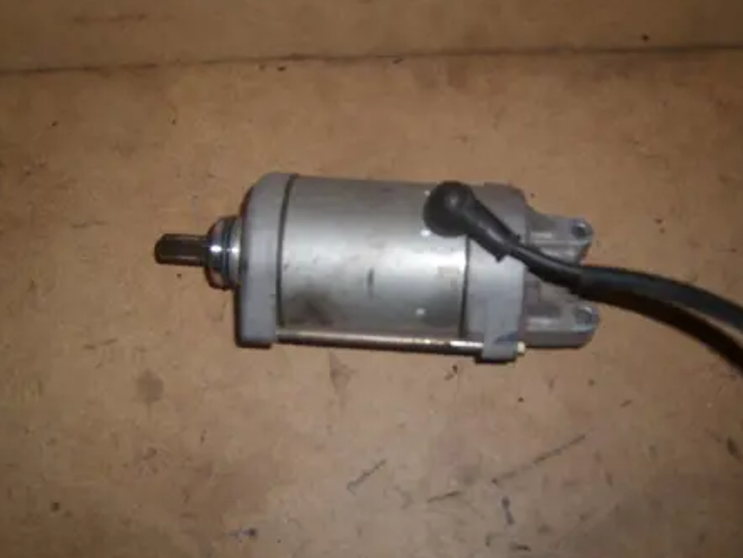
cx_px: 390
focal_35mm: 38
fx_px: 816
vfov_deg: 37.7
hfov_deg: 48.9
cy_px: 261
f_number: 7.1
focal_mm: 5.8
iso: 50
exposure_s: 1/30
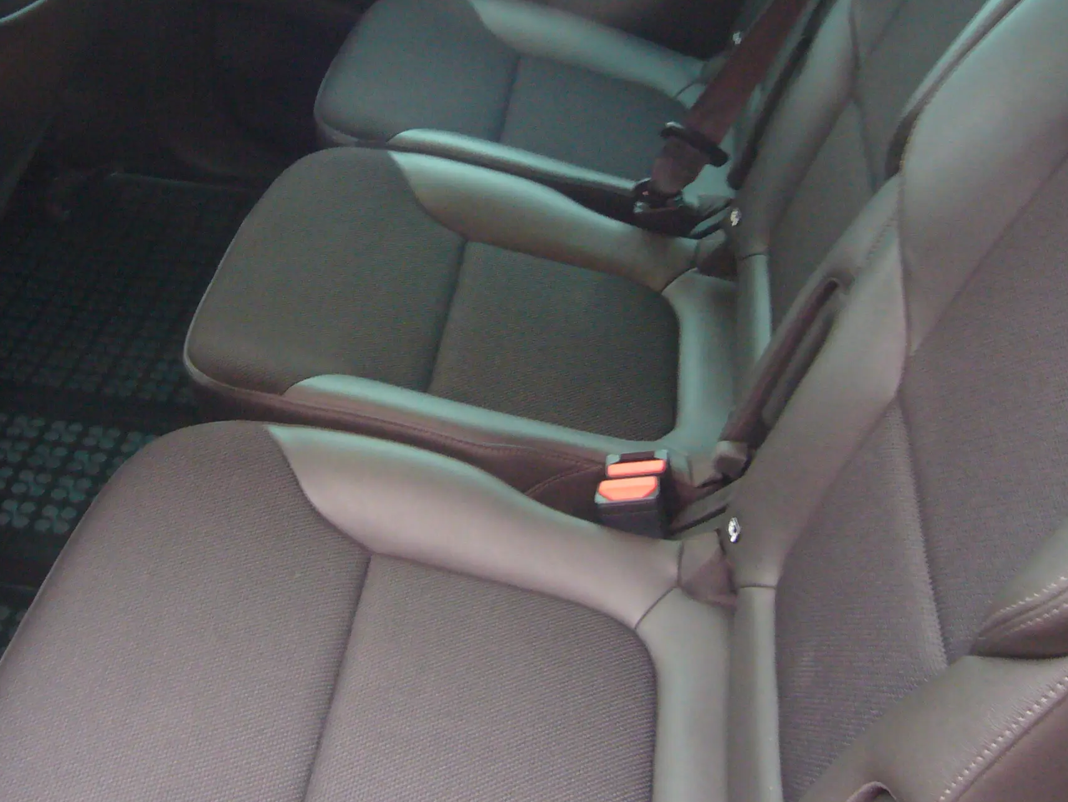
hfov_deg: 41.2
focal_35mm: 46
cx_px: 469
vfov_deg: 31.4
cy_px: 294
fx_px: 1419
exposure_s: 1/8
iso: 200
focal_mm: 4.6
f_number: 2.8
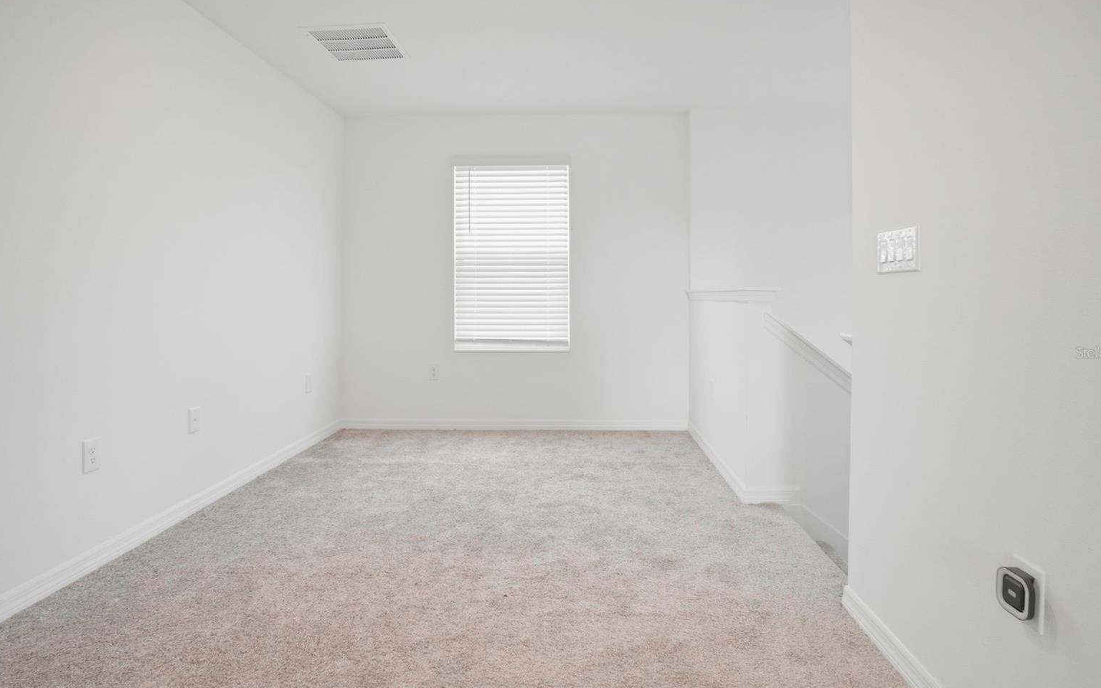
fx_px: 526
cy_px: 353
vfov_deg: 66.3
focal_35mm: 18
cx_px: 566
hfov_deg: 92.6
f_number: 5
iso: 800
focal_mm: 11
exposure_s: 1/30
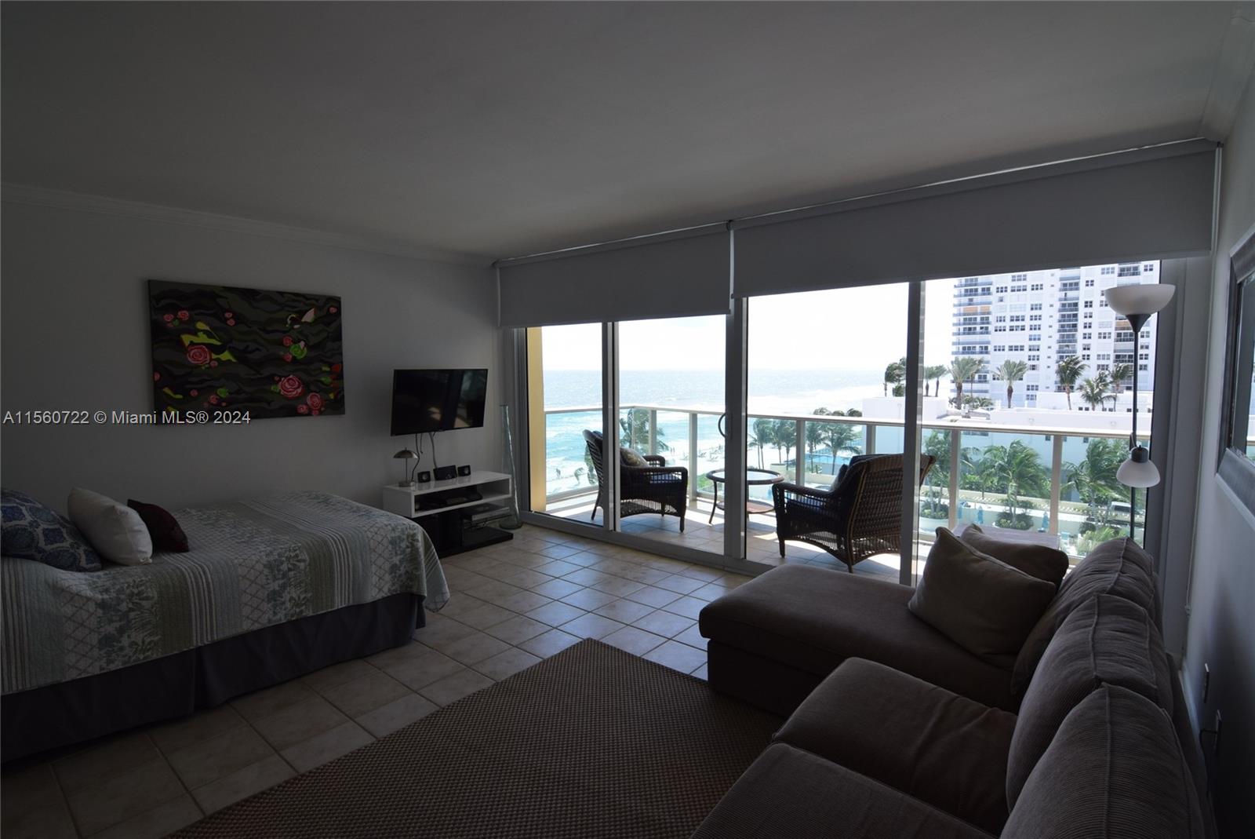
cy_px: 420
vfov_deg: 72.1
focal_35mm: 16
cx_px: 628
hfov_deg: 94.9
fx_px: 576
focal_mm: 11
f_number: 9
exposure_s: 1/125
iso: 400
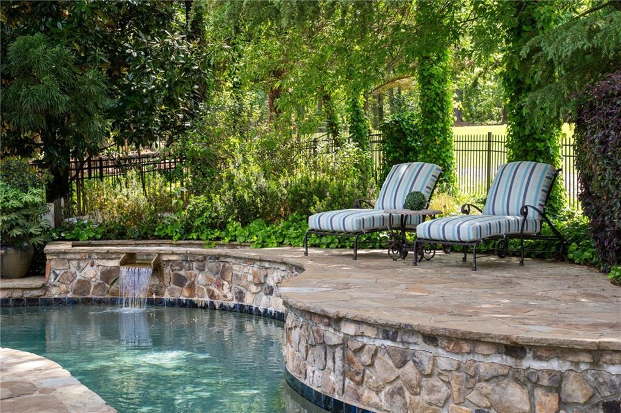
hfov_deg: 31.0
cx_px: 310
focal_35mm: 65
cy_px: 206
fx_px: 1120
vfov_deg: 20.9
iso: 640
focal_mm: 65
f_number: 8
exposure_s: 1/160
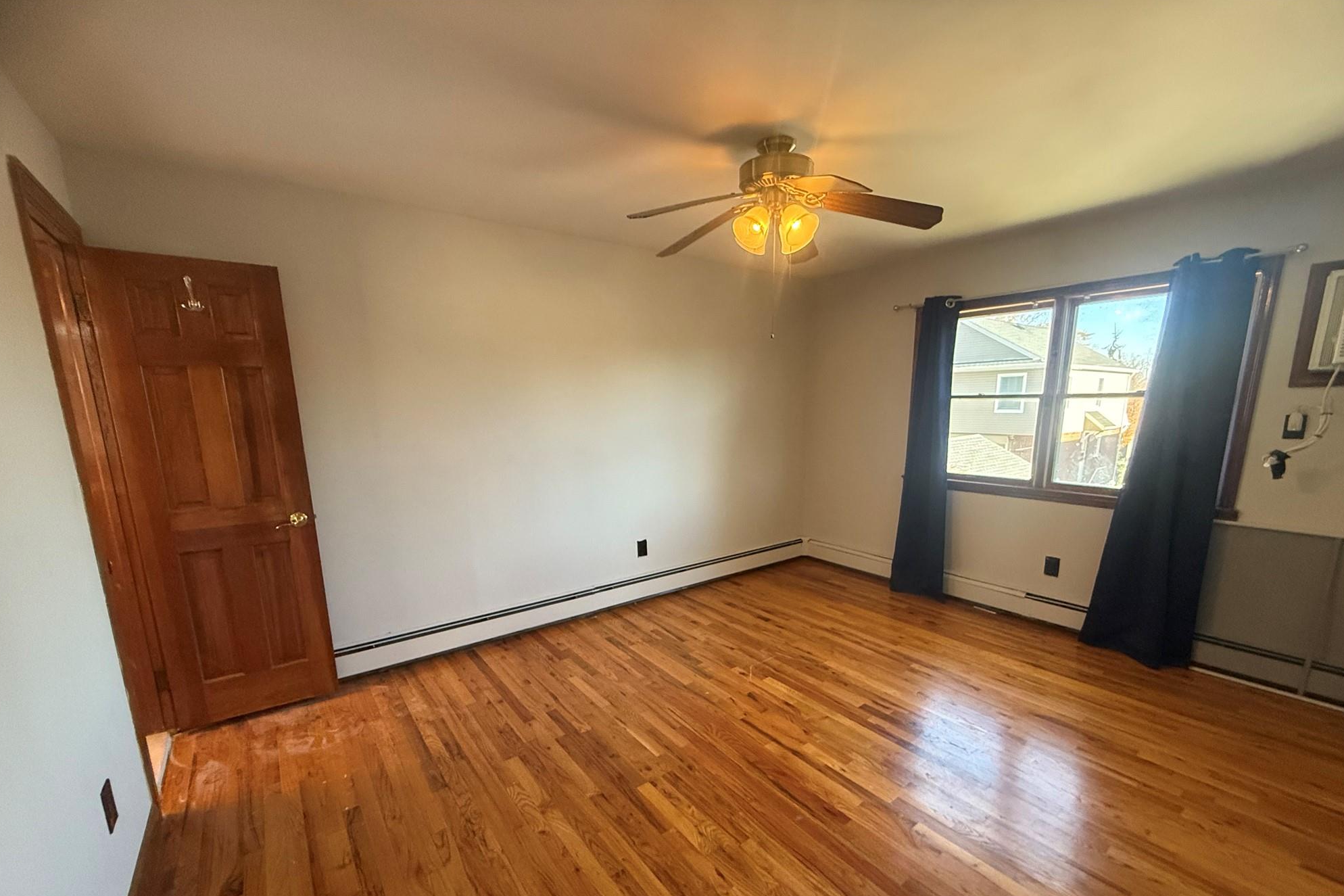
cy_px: 517
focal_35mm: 15
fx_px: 560
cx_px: 682
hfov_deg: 100.4
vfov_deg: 76.8
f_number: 2.2
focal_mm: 2.22
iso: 640
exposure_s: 1/120
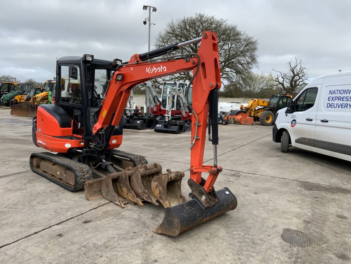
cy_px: 132
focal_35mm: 29
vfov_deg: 48.2
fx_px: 294
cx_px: 176
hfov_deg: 61.7
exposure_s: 1/898
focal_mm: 3
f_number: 1.8
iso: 16
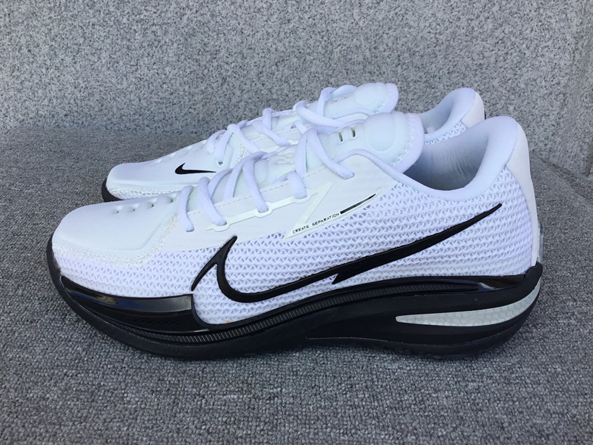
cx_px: 293
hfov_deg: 55.3
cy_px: 209
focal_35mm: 33
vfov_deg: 42.9
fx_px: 565
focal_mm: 3.3
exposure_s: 1/471
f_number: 2.4
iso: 25
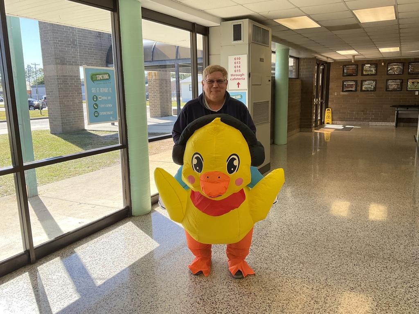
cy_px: 157
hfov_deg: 61.7
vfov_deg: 48.2
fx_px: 351
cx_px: 210
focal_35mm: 29
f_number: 1.8
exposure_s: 1/139
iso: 16
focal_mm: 3
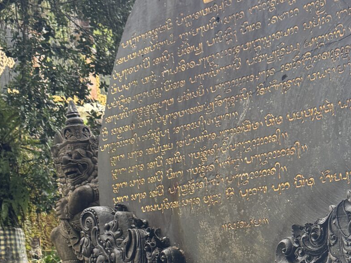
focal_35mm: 79
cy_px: 303
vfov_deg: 17.9
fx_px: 801
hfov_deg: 24.3
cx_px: 279
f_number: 1.78
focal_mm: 6.76
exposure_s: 1/121
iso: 160
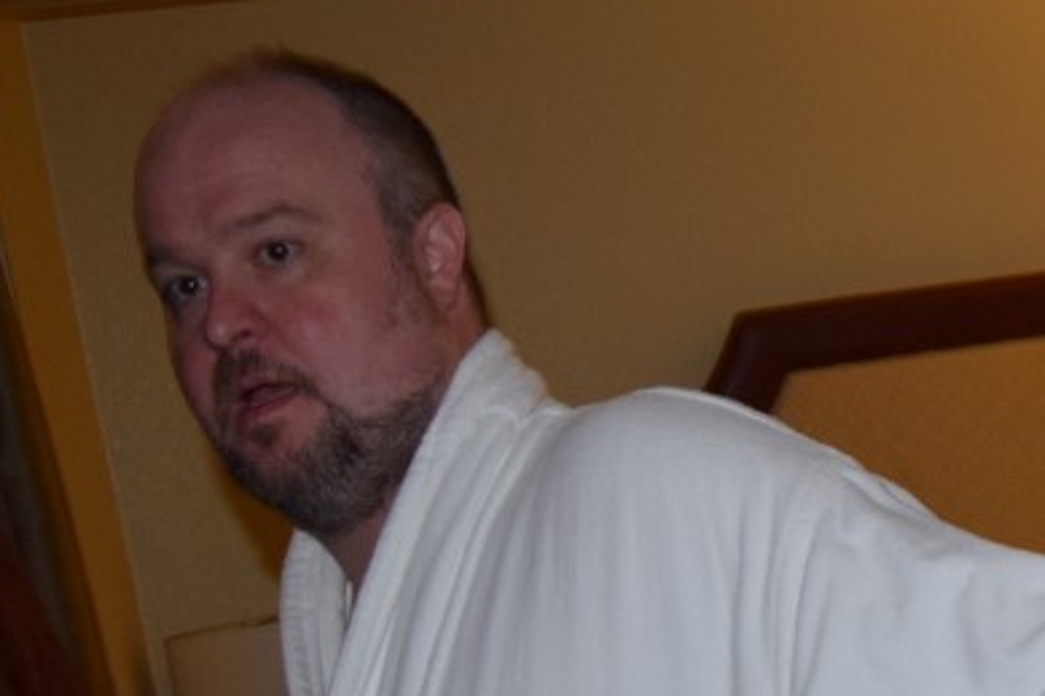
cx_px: 1475
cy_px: 750
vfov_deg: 16.6
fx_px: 2321
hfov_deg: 21.9
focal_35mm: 80
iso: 1250
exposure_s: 1/60
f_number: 3.5
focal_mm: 18
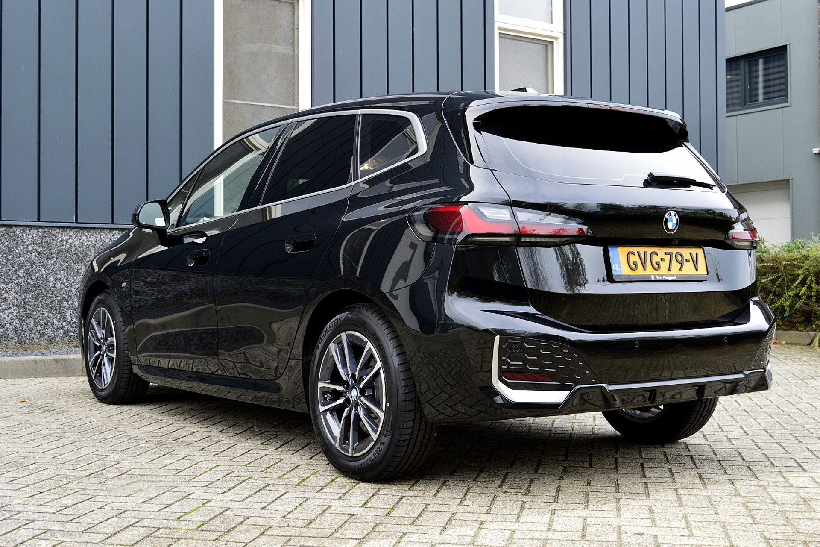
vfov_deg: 28.9
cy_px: 274
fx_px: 1059
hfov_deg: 42.3
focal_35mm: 46
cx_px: 410
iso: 800
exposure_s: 1/60
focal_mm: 31
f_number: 7.1
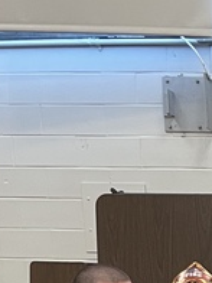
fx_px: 1111
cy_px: 647
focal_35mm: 136
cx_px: 489
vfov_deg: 12.1
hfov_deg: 9.8
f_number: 1.6
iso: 100
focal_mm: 4.2
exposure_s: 1/60
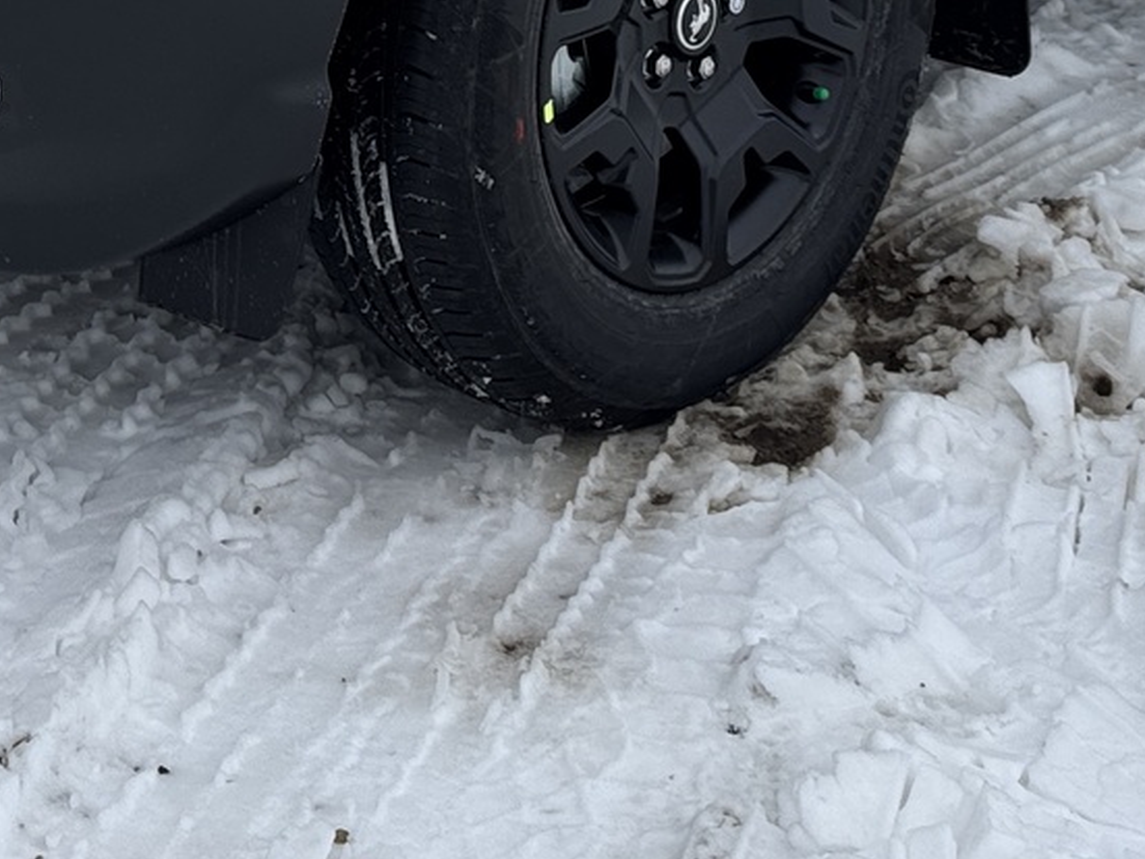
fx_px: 2944
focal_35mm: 89
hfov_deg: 21.9
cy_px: -533
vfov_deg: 15.0
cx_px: 375
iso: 80
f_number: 1.78
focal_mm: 6.76
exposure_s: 1/1560
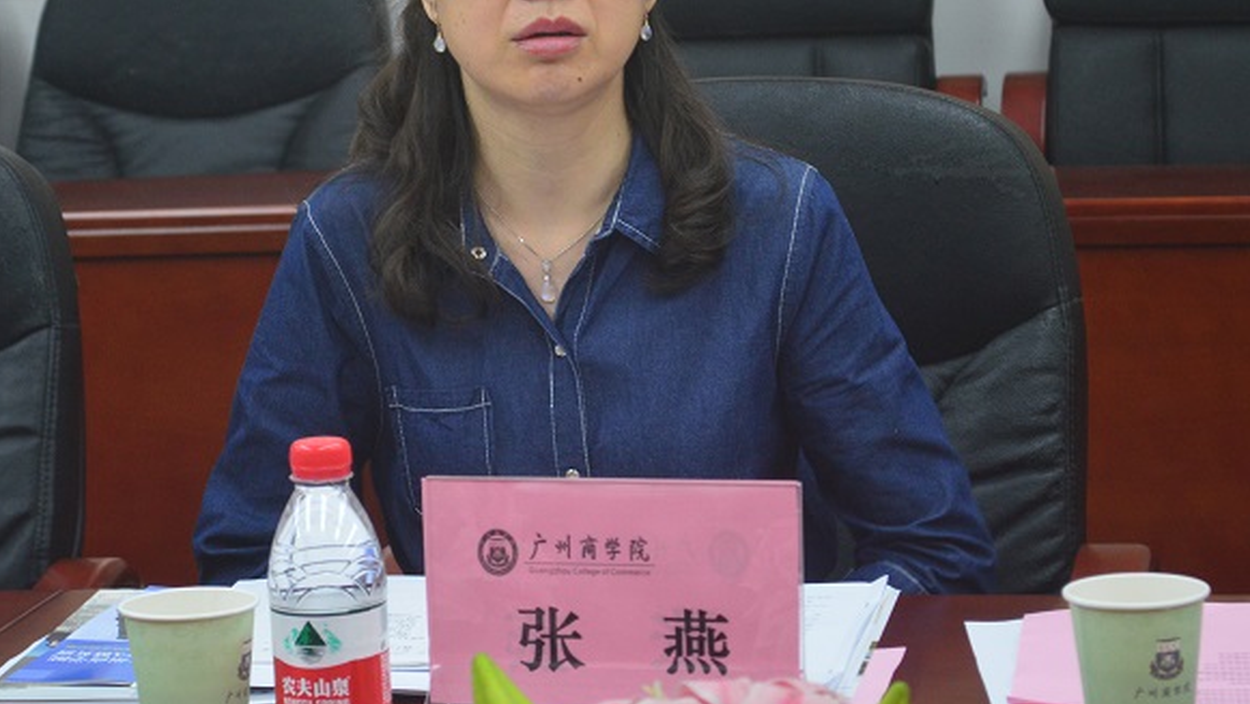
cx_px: 534
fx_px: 4436
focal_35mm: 134
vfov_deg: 9.0
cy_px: 125
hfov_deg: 16.0
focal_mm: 55
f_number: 5.6
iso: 800
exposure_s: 1/20
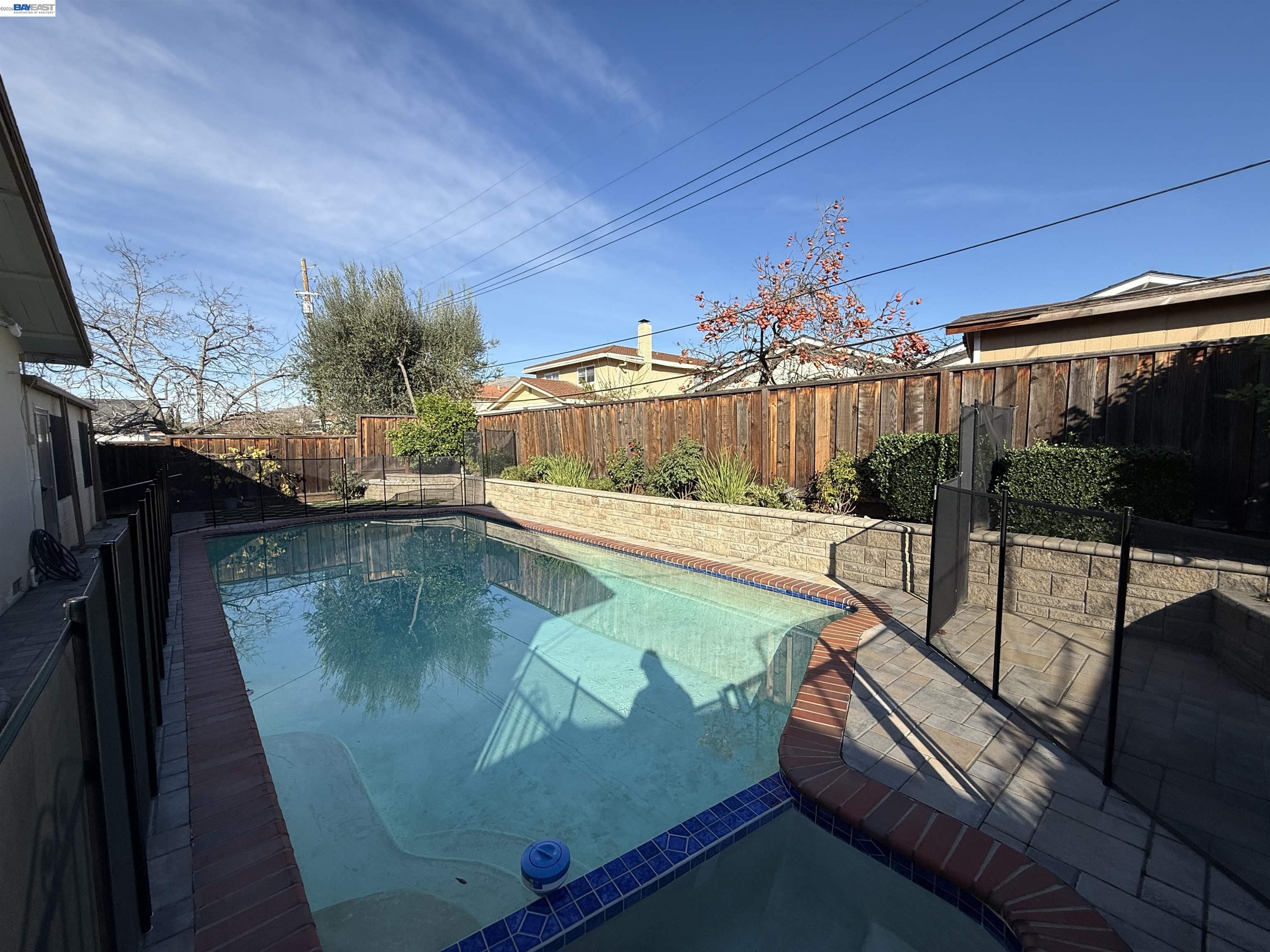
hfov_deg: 102.1
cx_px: 635
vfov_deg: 85.7
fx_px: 514
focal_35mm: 14
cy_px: 476
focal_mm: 2.22
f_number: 2.2
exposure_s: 1/1613
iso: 50
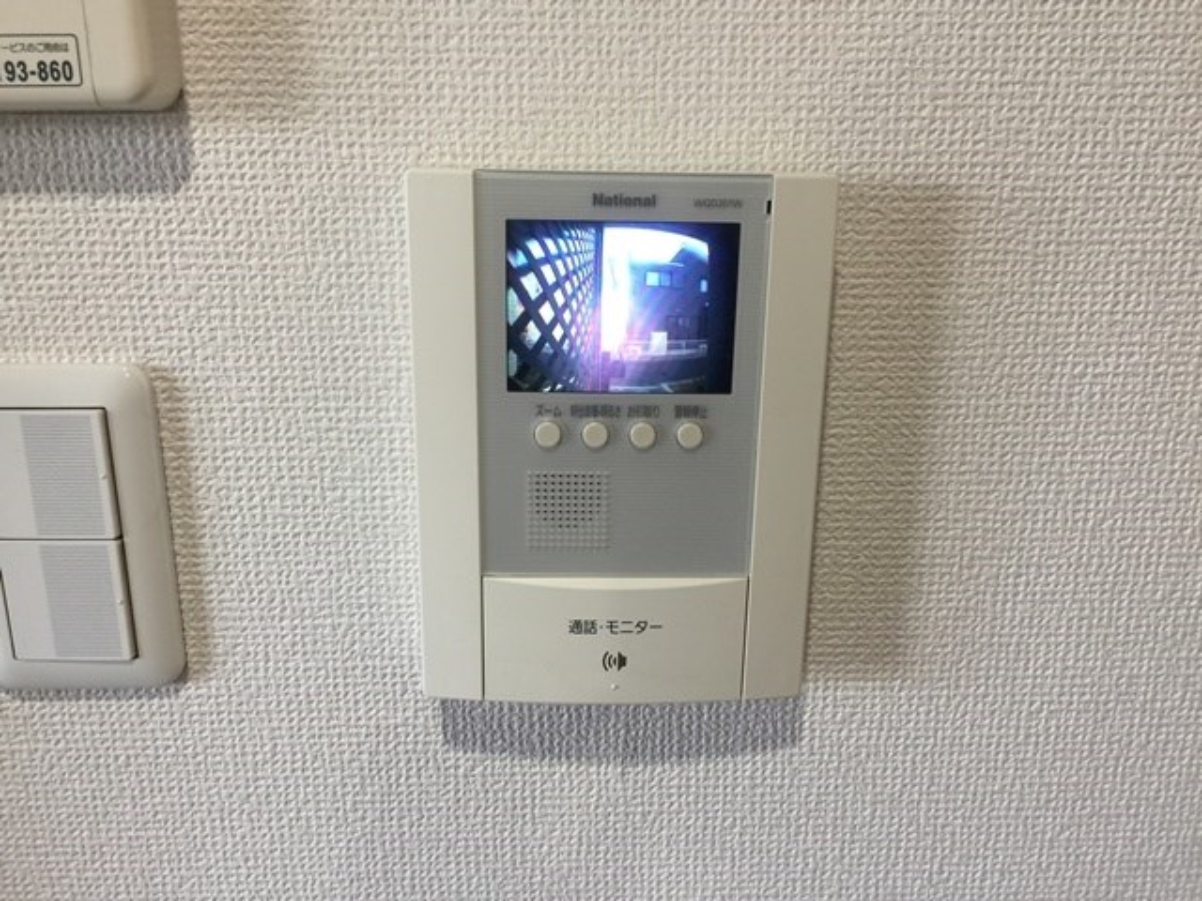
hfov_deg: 61.7
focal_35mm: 29
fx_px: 1007
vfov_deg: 48.2
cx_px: 601
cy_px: 450
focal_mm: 4.15
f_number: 2.2
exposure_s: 1/15
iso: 32
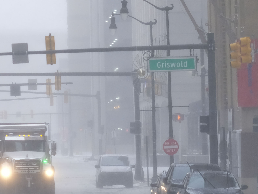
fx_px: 3481
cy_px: 104
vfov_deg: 3.2
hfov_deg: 4.2
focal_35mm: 467
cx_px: 21
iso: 400
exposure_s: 1/2000
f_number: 2
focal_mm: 90
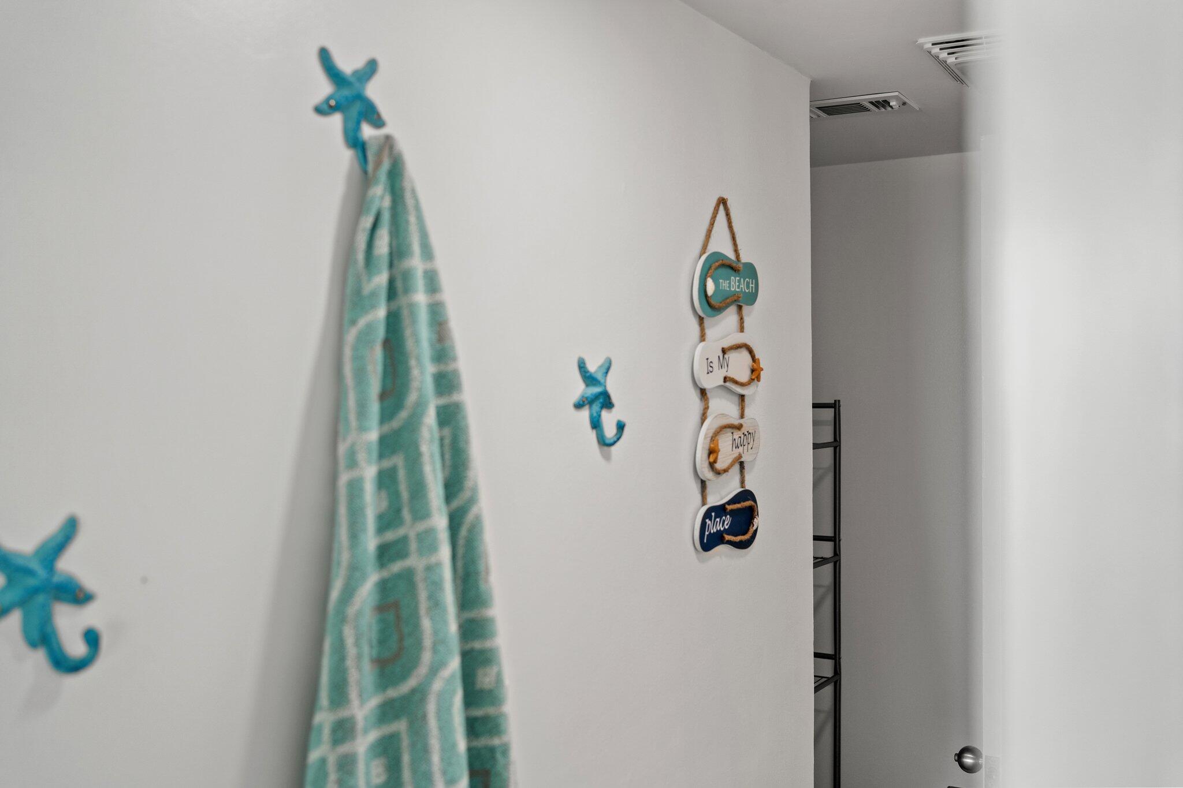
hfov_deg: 54.4
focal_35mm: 35
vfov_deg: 37.8
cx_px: 592
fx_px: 1150
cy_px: 394
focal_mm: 35
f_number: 3.5
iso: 320
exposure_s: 1/125
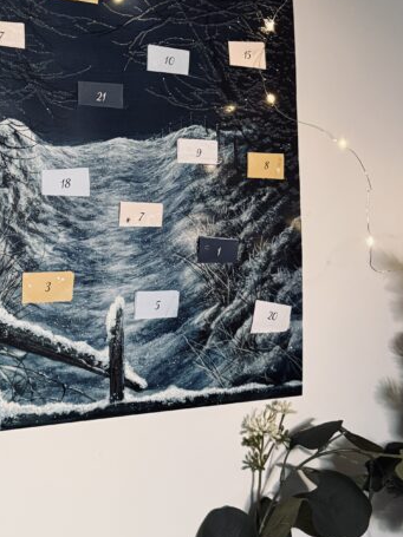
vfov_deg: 34.8
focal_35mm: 54
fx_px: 839
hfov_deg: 26.9
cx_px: 148
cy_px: 138
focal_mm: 6.76
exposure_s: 1/60
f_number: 1.78
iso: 800
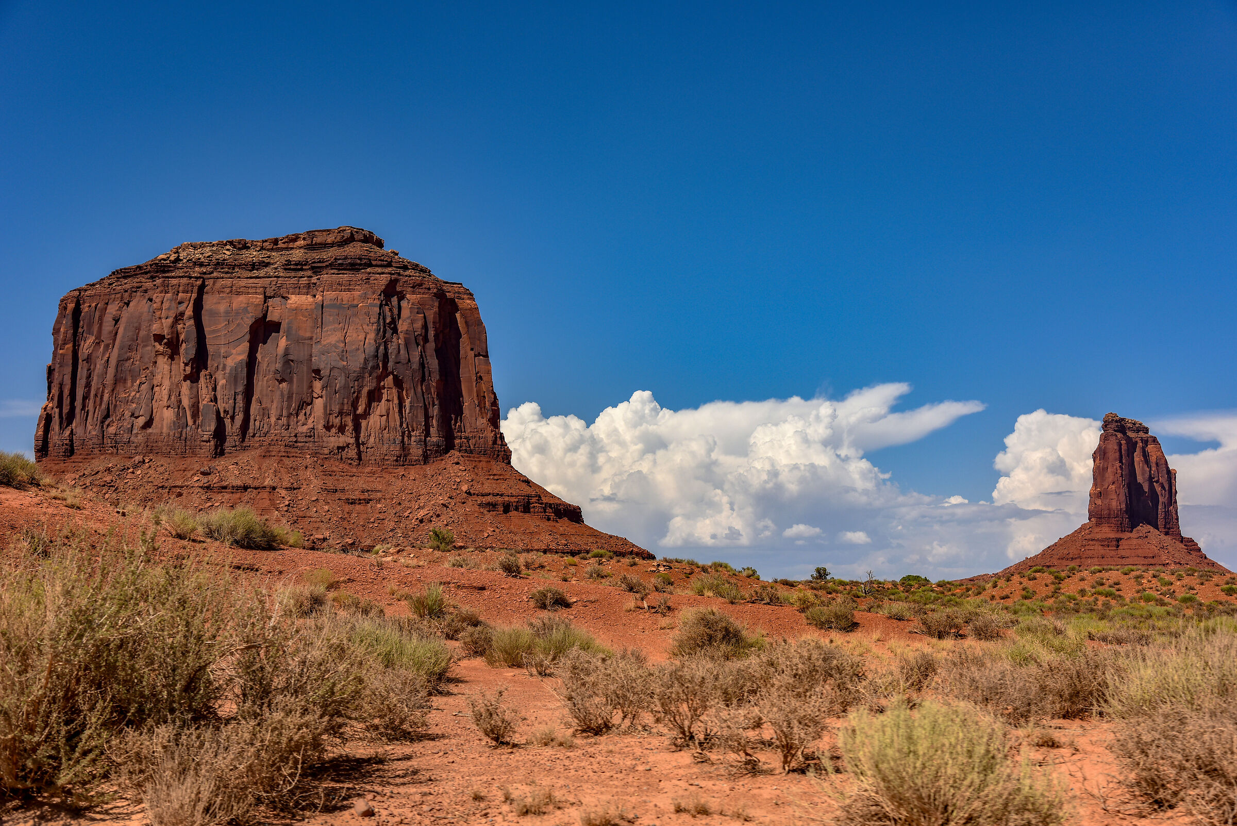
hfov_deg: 42.7
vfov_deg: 29.3
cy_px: 413
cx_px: 618
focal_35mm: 46
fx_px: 1581
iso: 160
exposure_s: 1/1000
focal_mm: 46
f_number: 6.3
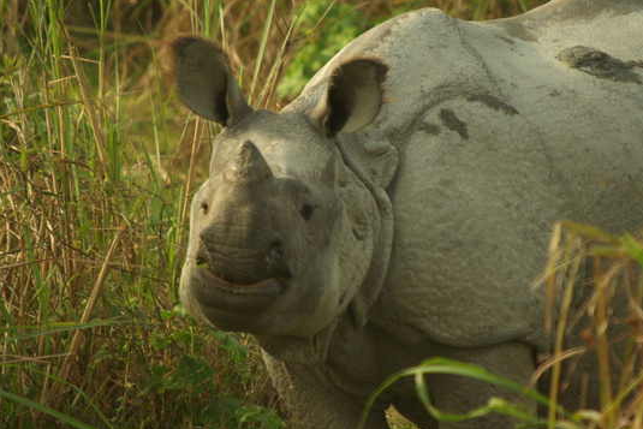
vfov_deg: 1.5
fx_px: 16025
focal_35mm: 897
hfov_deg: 2.3
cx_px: 363
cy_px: 178
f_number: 6.7
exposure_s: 1/180
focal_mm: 500
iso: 200
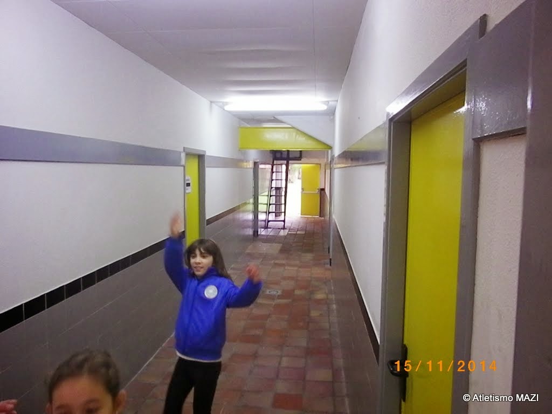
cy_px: 207
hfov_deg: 63.4
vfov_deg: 49.7
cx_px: 276
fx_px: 446
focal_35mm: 28
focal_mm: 5
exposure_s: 1/80
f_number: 3.2
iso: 640
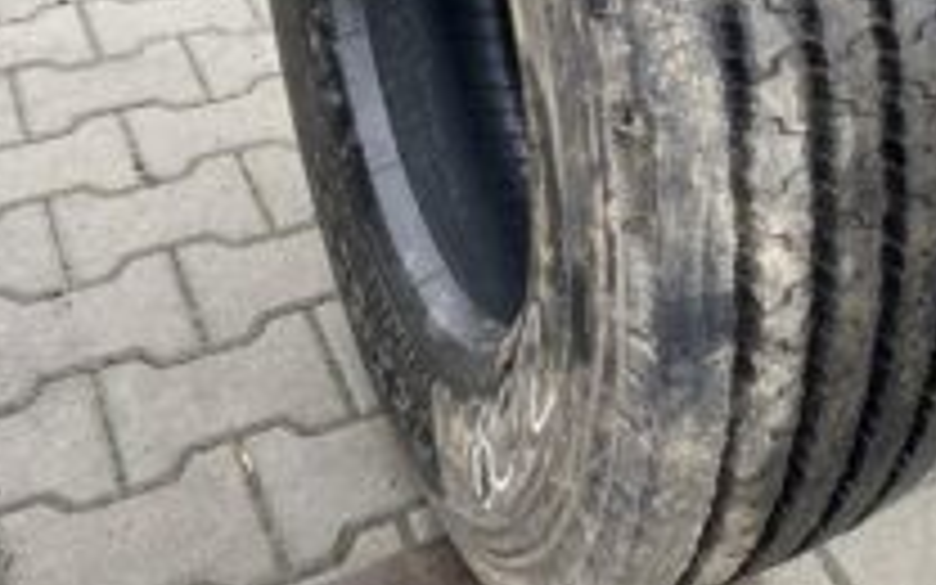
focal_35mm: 57
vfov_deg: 22.0
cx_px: 716
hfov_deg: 34.8
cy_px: 16
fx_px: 1454
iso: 50
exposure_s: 1/122
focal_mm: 4.25
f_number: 1.8
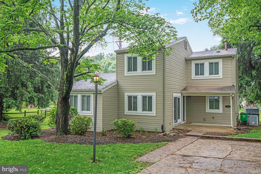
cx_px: 130
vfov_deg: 42.3
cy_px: 87
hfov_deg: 60.3
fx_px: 225
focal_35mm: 31
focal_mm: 31
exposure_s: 1/60
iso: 500
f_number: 8
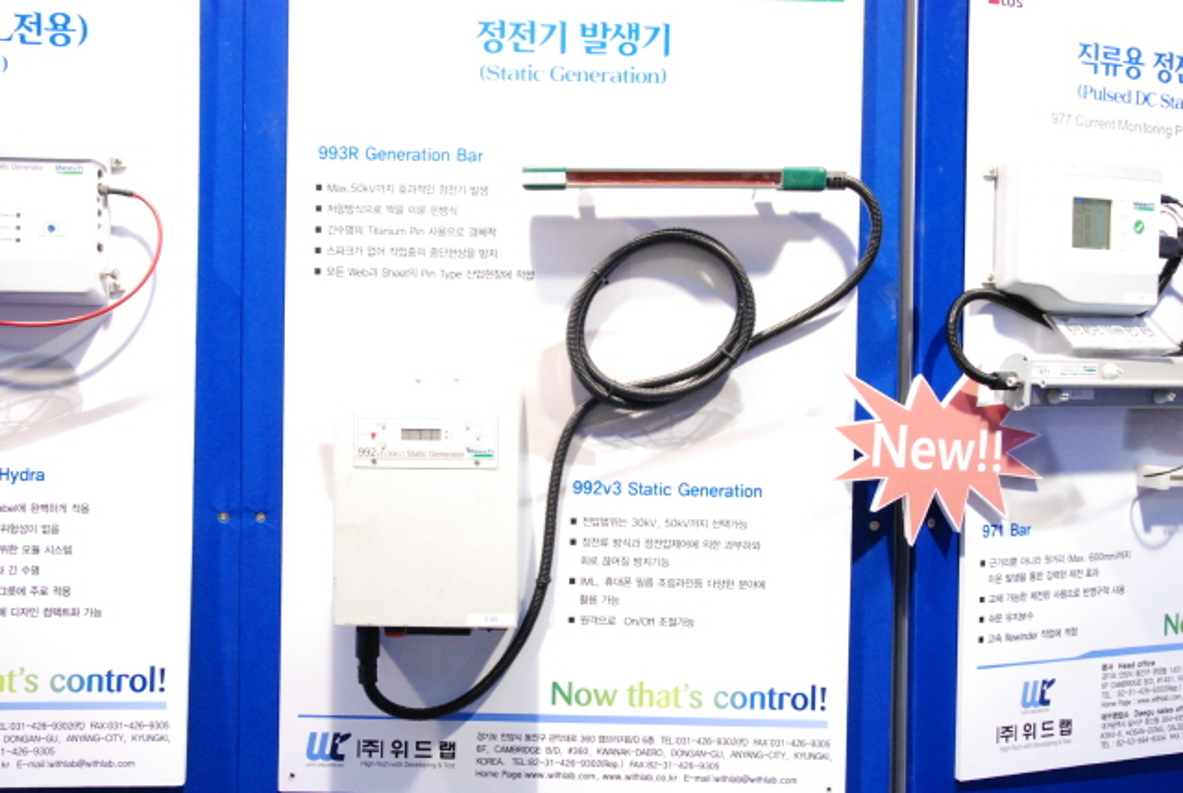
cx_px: 592
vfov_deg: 37.0
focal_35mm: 36
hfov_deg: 53.1
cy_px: 396
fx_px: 1185
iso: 1600
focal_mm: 24
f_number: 6.3
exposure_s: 1/60
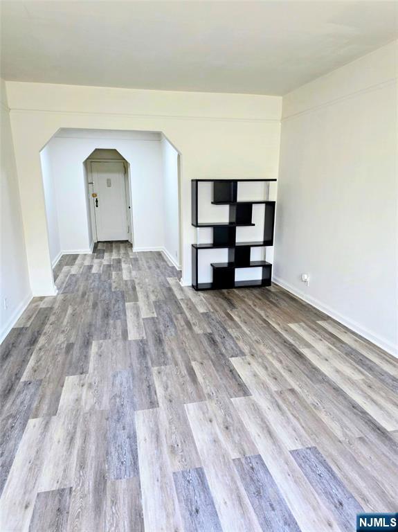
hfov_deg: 58.8
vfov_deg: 74.0
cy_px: 266
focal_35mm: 23
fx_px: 353
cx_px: 199
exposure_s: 1/120
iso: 500
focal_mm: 6.3
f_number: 1.7
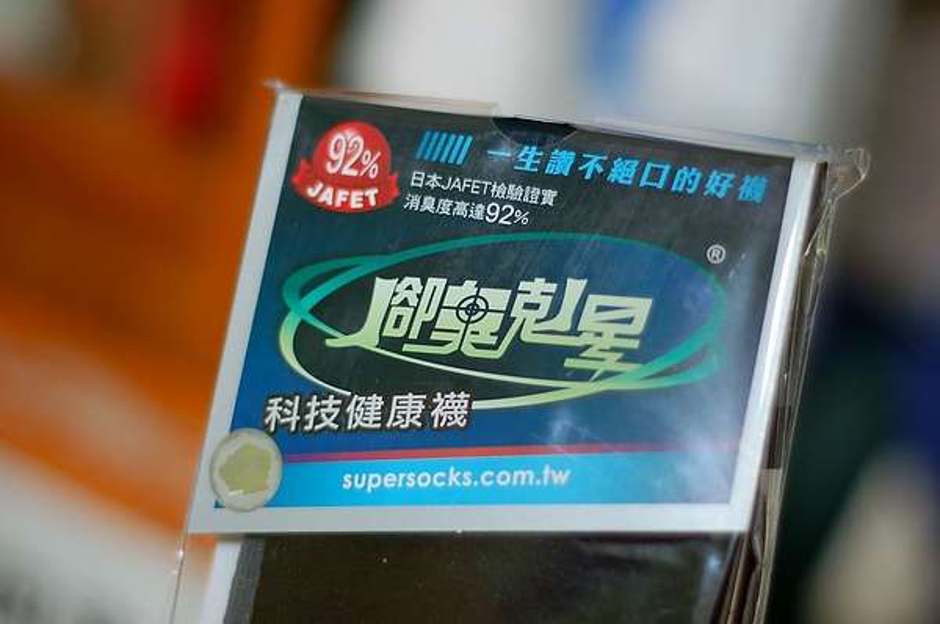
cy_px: 312
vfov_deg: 18.1
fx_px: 1955
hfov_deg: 27.0
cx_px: 470
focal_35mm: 75
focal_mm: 50
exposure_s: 1/60
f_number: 1.8
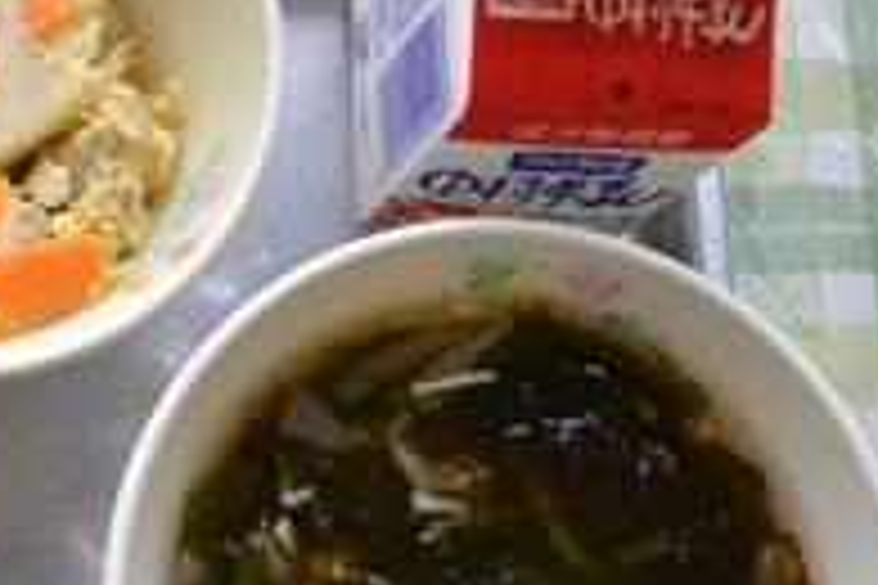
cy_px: 371
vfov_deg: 17.9
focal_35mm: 76
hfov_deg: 25.4
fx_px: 1853
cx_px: 9
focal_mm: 22
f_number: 9
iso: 1600
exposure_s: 1/320
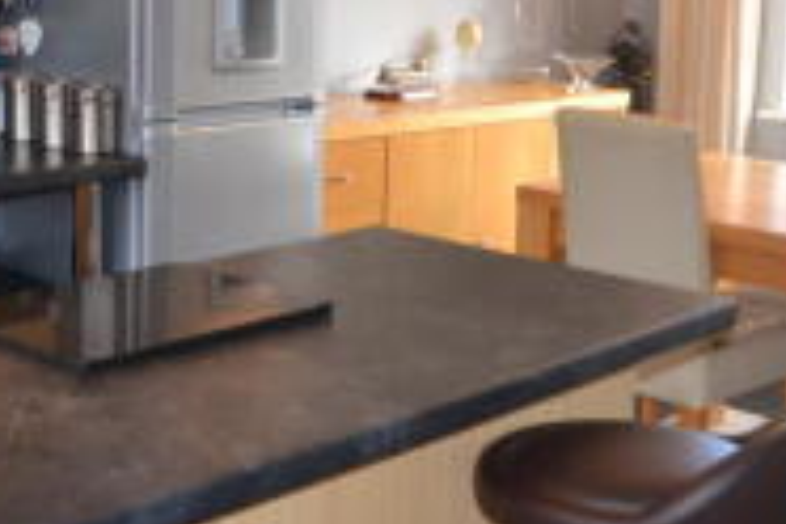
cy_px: 87
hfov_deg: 29.2
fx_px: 1506
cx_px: 406
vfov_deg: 19.5
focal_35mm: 69
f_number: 3.5
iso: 500
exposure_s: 1/60
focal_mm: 18
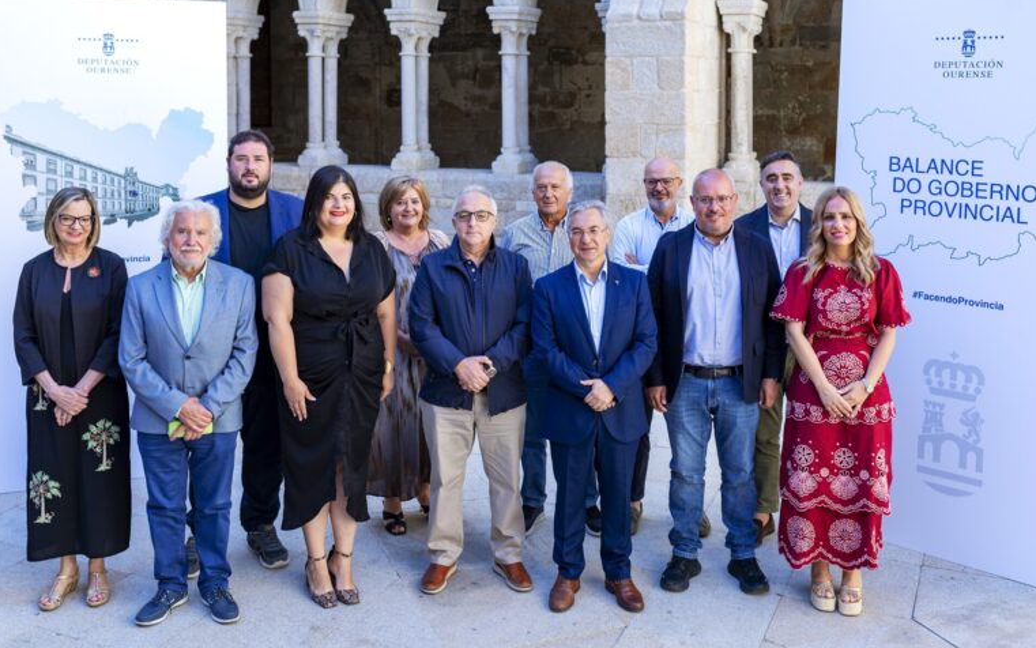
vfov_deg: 35.3
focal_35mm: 36
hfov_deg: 54.0
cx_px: 517
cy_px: 343
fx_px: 1017
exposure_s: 1/320
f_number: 4
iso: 320
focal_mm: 35
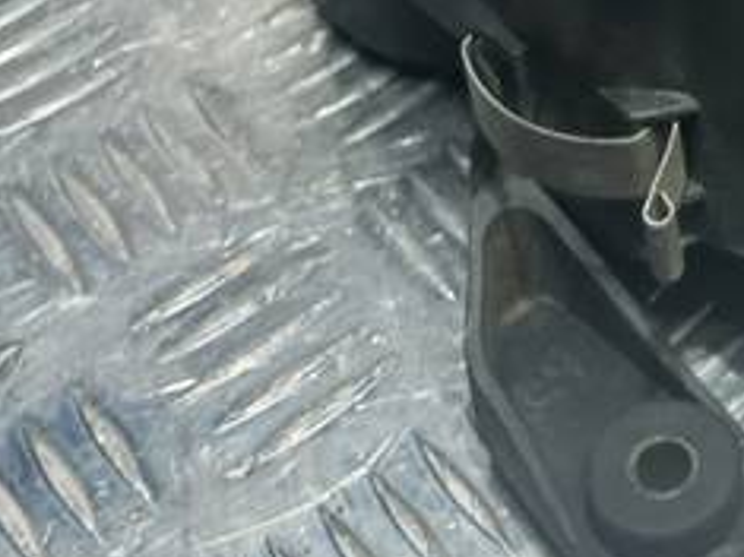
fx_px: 2342
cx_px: 909
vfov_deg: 12.6
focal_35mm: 109
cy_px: -383
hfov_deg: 17.2
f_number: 1.8
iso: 50
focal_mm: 4.6
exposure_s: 1/50
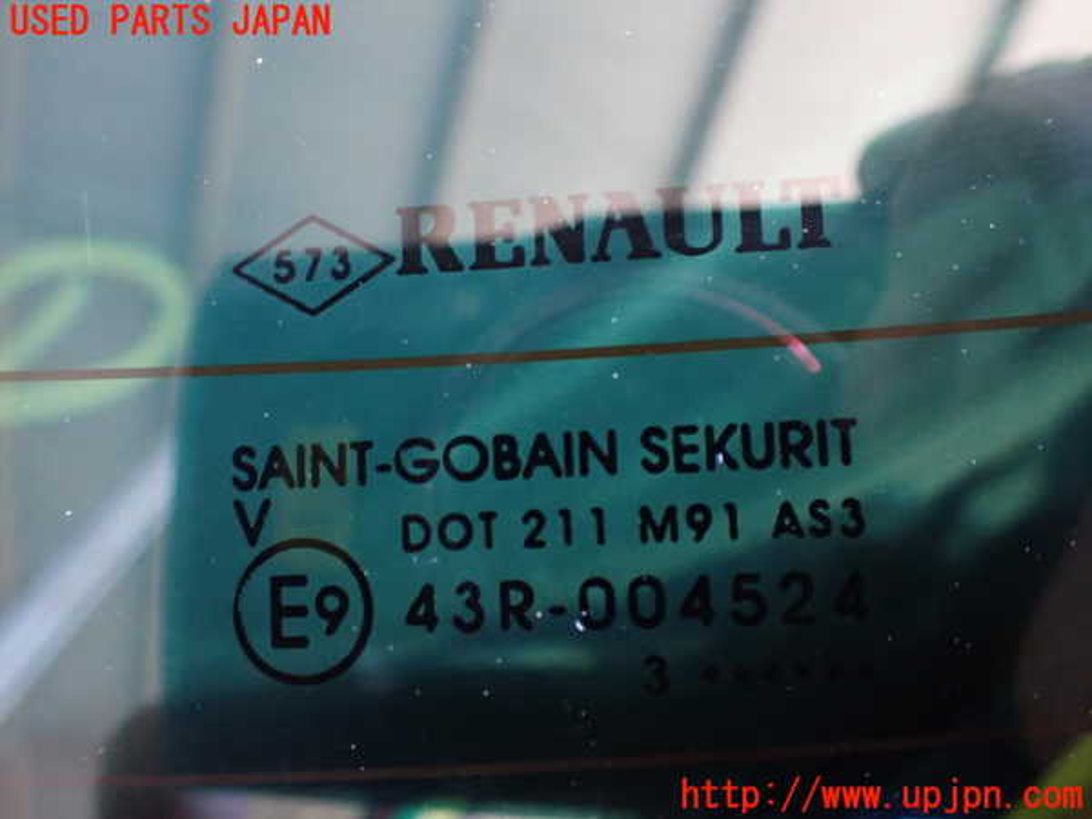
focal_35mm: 30
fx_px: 946
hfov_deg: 60.0
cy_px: 410
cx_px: 546
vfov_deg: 46.8
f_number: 2.3
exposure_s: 1/40
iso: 800
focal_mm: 5.4
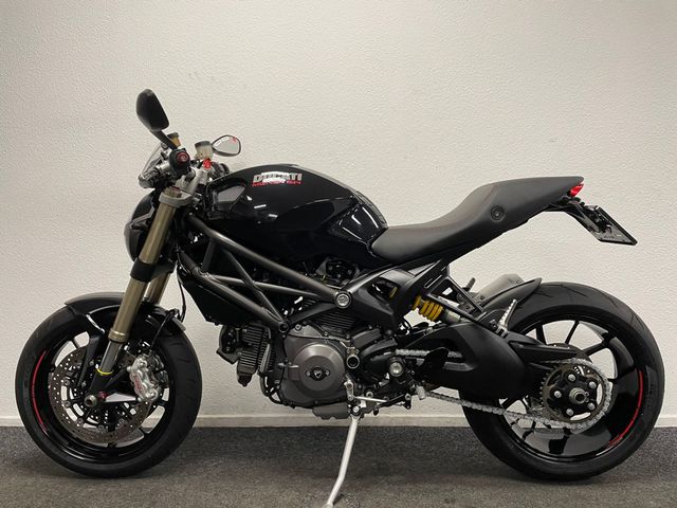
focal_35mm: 26
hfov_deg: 67.3
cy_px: 254
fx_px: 508
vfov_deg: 53.1
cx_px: 338
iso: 64
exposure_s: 1/50
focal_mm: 4.2
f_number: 1.6
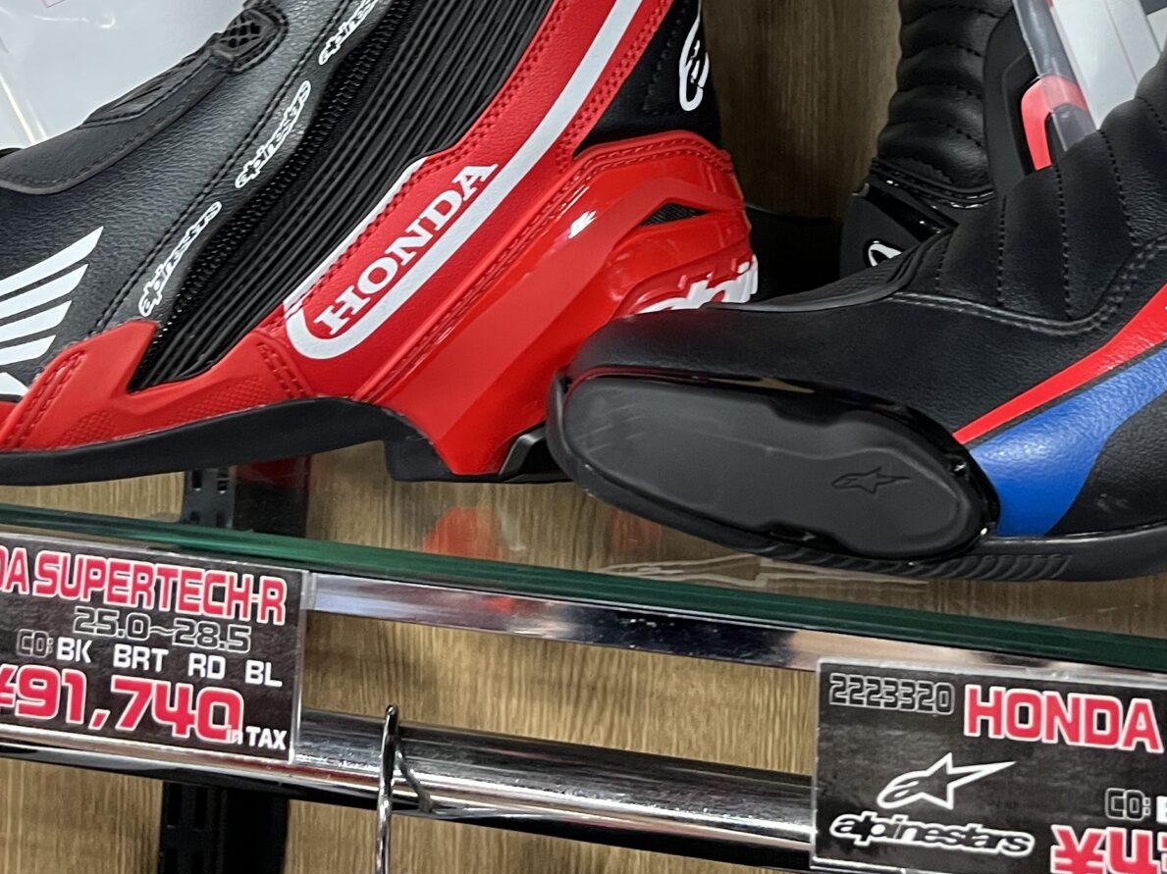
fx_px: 1887
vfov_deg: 24.7
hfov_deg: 34.1
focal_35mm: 56
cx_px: 777
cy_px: -24
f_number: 1.6
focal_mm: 5.1
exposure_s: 1/60
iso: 250
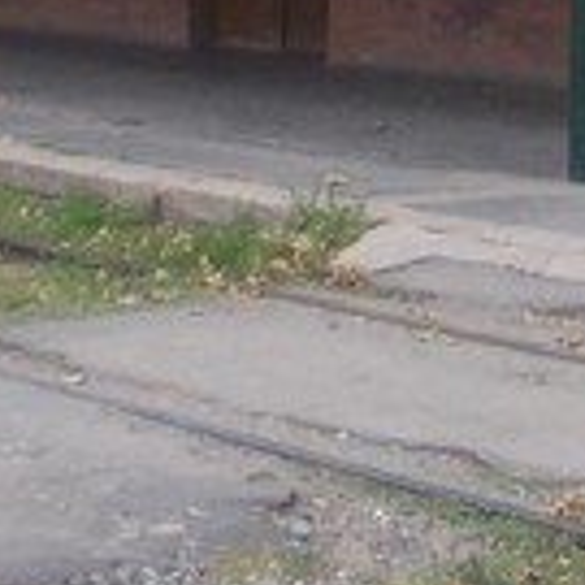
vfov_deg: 12.0
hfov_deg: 12.5
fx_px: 2677
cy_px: -269
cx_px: 373
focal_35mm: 140
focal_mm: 4
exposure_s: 1/320
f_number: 5.4
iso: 80
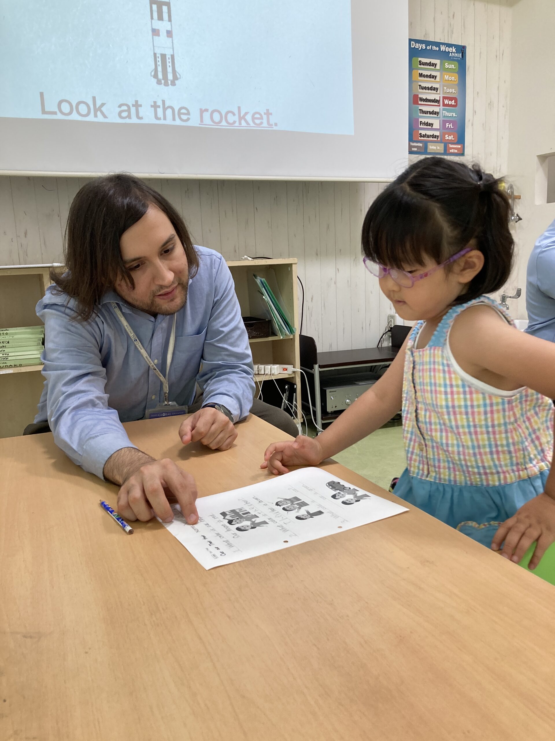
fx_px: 599
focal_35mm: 28
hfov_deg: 49.7
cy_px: 370
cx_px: 278
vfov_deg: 63.4
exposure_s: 1/60
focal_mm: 3.99
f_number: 1.8
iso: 100
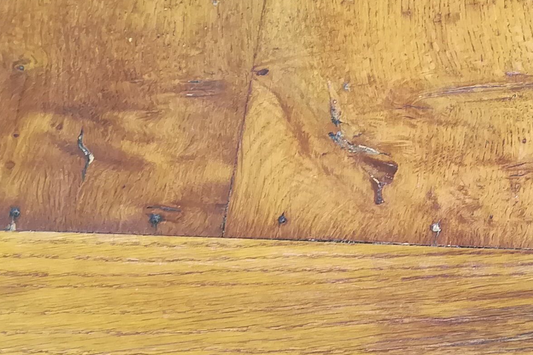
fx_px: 1347
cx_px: 637
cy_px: 211
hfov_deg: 20.9
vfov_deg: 15.0
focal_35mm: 91
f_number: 2.2
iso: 64
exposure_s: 1/50
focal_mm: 3.83
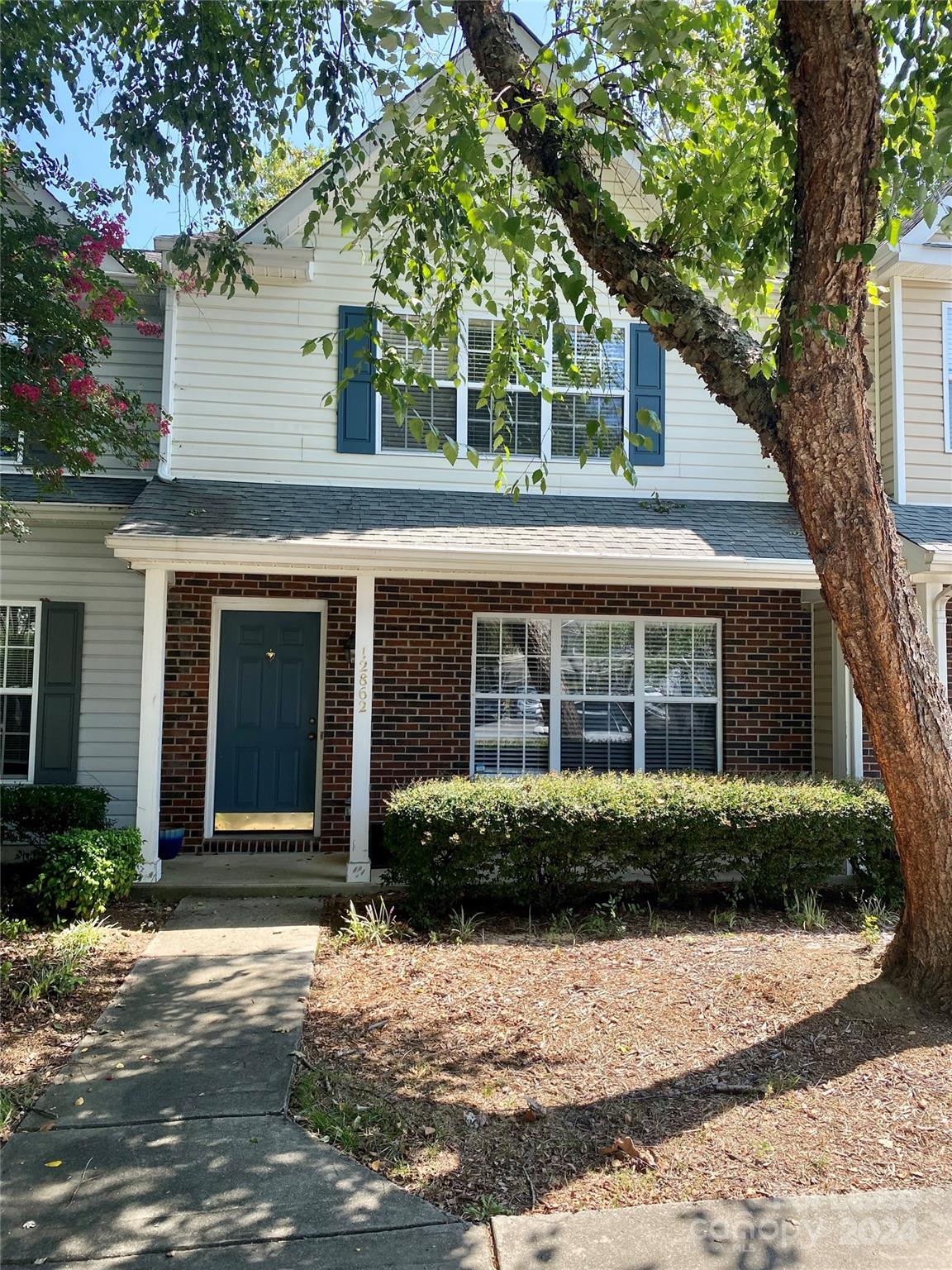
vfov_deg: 67.3
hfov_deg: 53.1
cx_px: 476
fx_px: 953
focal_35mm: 26
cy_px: 635
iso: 32
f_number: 1.8
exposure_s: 1/536
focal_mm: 4.25
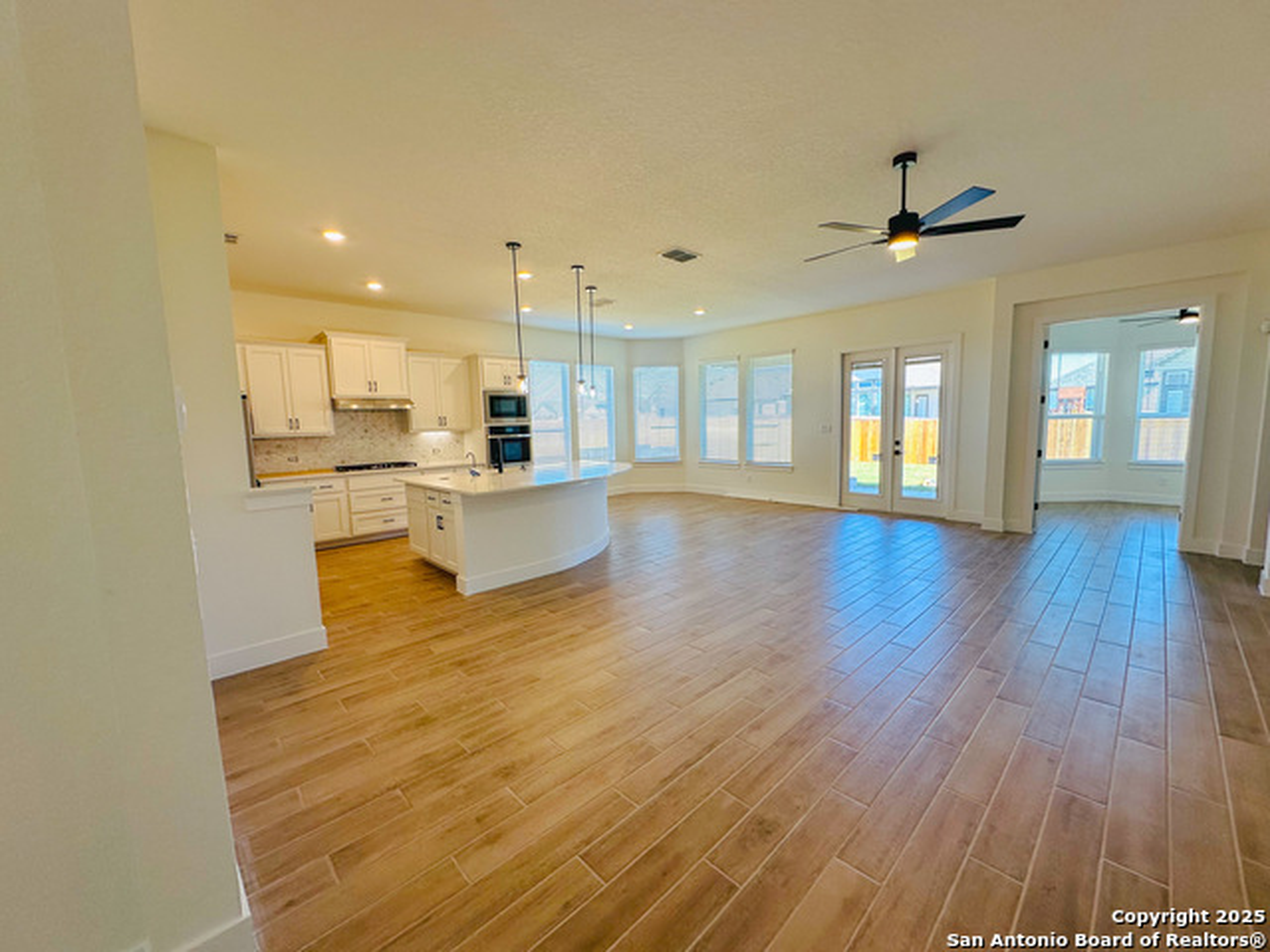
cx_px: 635
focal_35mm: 14
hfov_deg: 102.1
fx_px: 514
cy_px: 476
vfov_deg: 85.7
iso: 80
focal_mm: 2.22
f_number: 2.2
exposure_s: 1/120
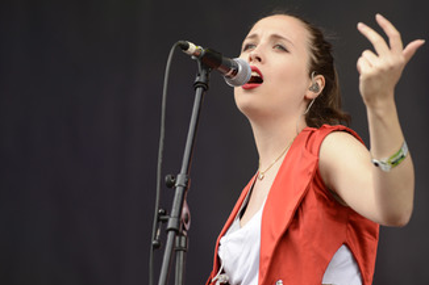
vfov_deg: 5.7
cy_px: 176
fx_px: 2882
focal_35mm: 242
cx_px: 274
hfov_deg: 8.5
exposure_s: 1/320
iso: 200
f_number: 3.2
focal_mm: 175
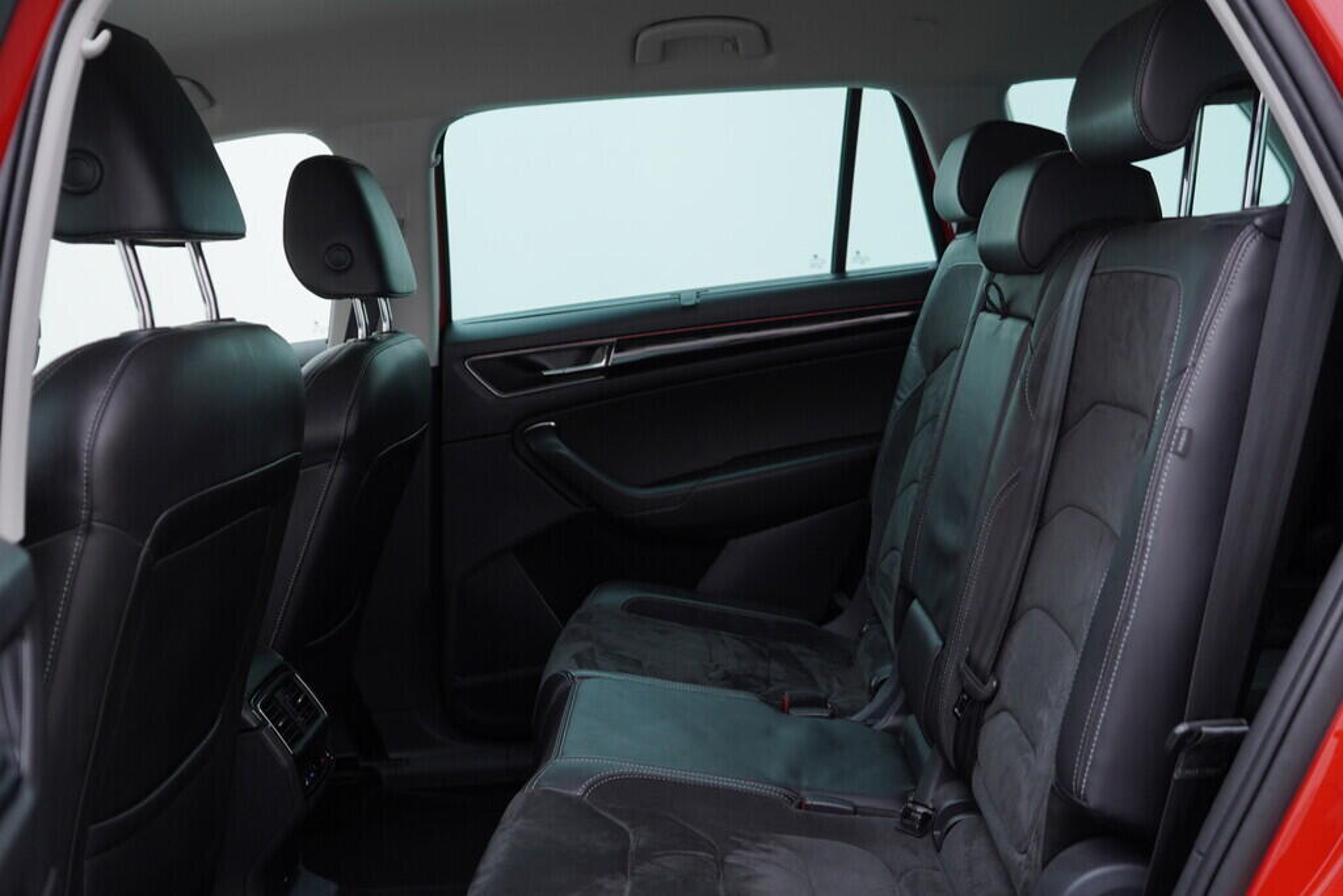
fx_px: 1343
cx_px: 672
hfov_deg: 53.1
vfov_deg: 36.9
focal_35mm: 36
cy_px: 448
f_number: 3.2
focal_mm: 24
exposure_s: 1/50
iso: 125
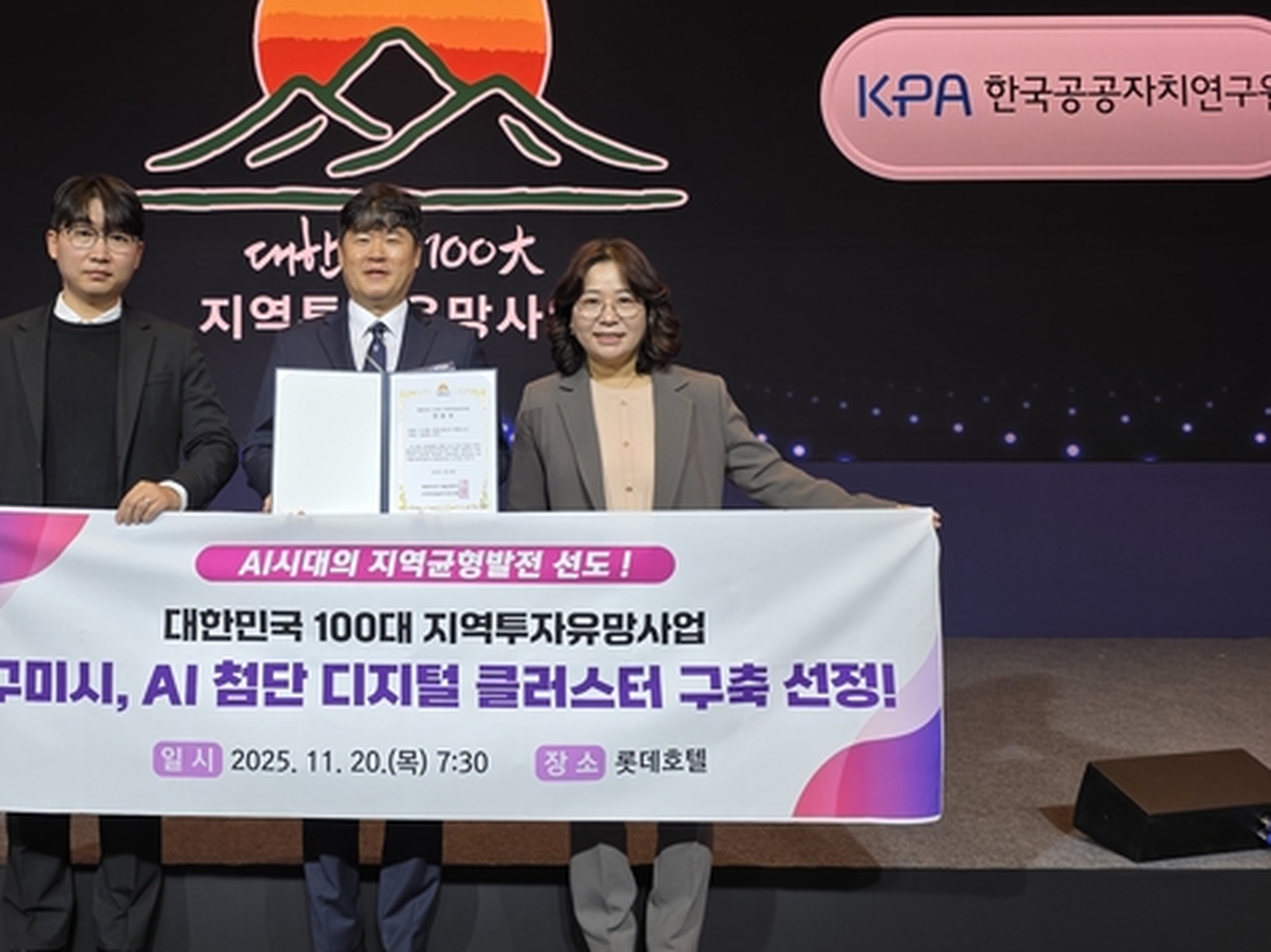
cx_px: 362
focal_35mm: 34
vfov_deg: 41.5
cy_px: 377
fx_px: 1248
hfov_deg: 52.3
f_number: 1.7
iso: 25
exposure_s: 1/53.3
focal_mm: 6.3
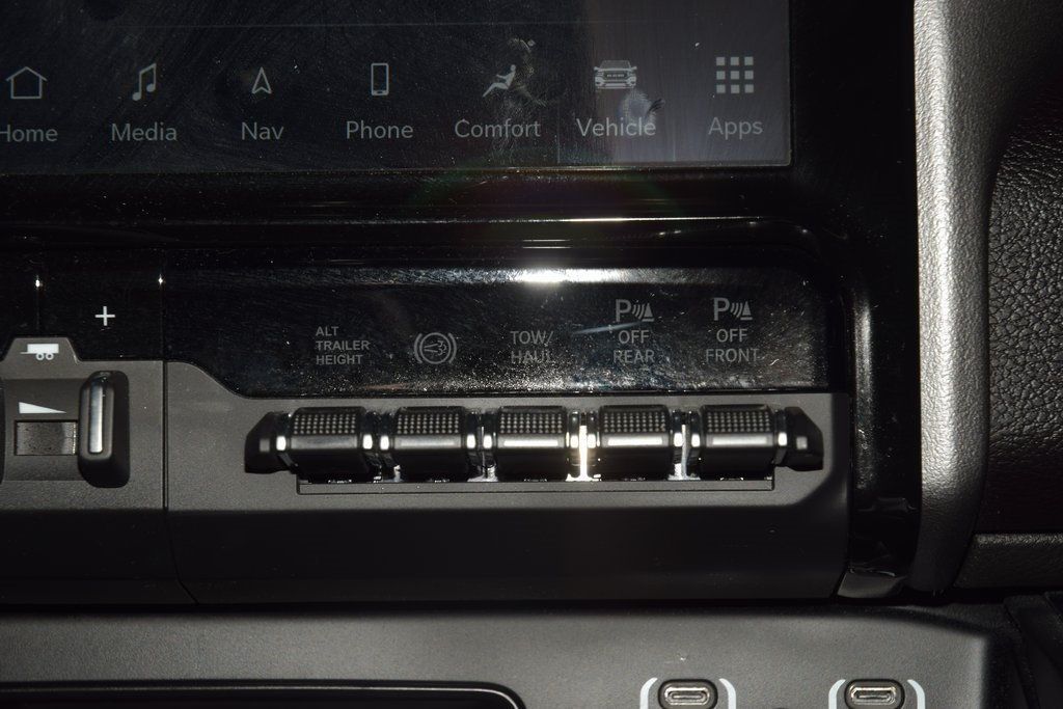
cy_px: 354
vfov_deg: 13.0
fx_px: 3101
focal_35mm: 105
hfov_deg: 19.5
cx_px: 532
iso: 100
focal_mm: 70
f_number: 8
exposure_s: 1/125
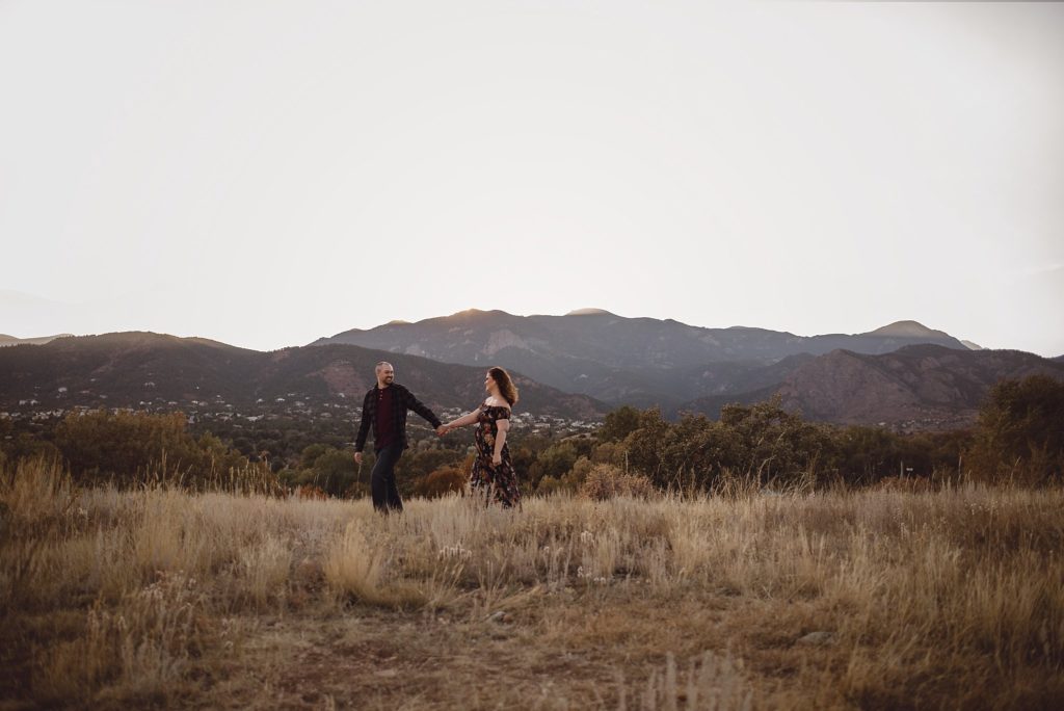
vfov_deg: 37.9
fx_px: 1035
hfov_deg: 54.4
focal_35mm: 35
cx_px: 532
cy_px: 356
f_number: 2.2
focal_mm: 35
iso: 250
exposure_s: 1/1000
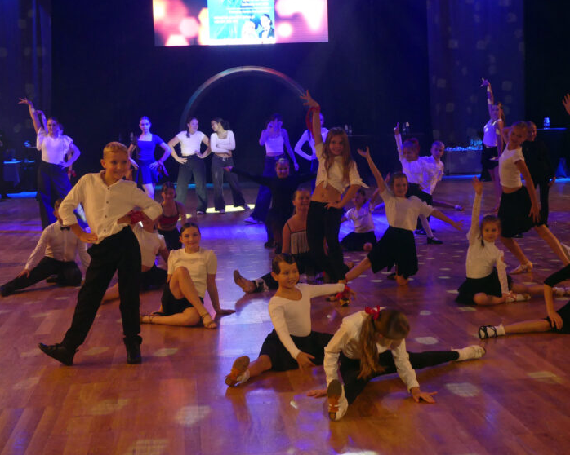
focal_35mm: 64
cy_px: 228
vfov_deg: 23.8
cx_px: 288
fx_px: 1079
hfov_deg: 29.6
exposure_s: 1/80
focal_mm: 10.9
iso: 500
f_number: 2.8
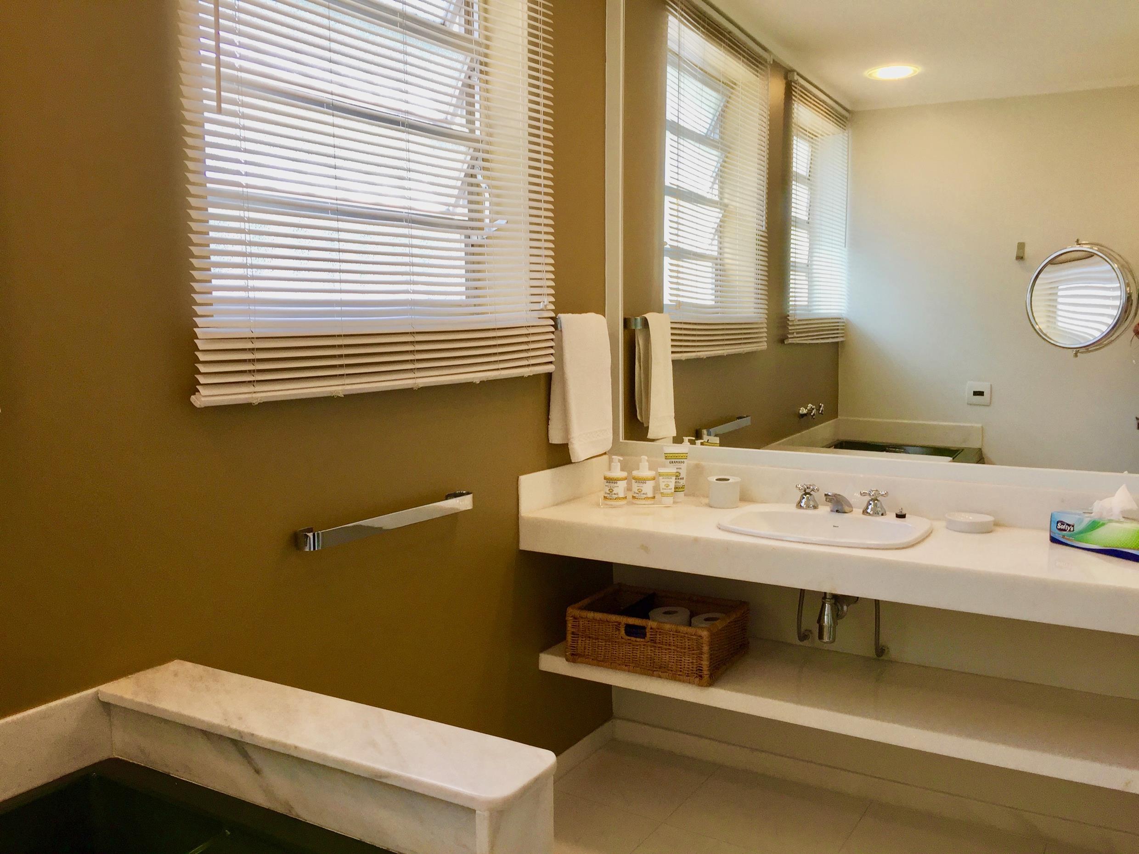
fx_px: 954
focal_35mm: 29
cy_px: 427
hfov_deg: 61.7
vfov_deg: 48.2
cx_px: 570
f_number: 2.2
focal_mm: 4.15
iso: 50
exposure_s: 1/120
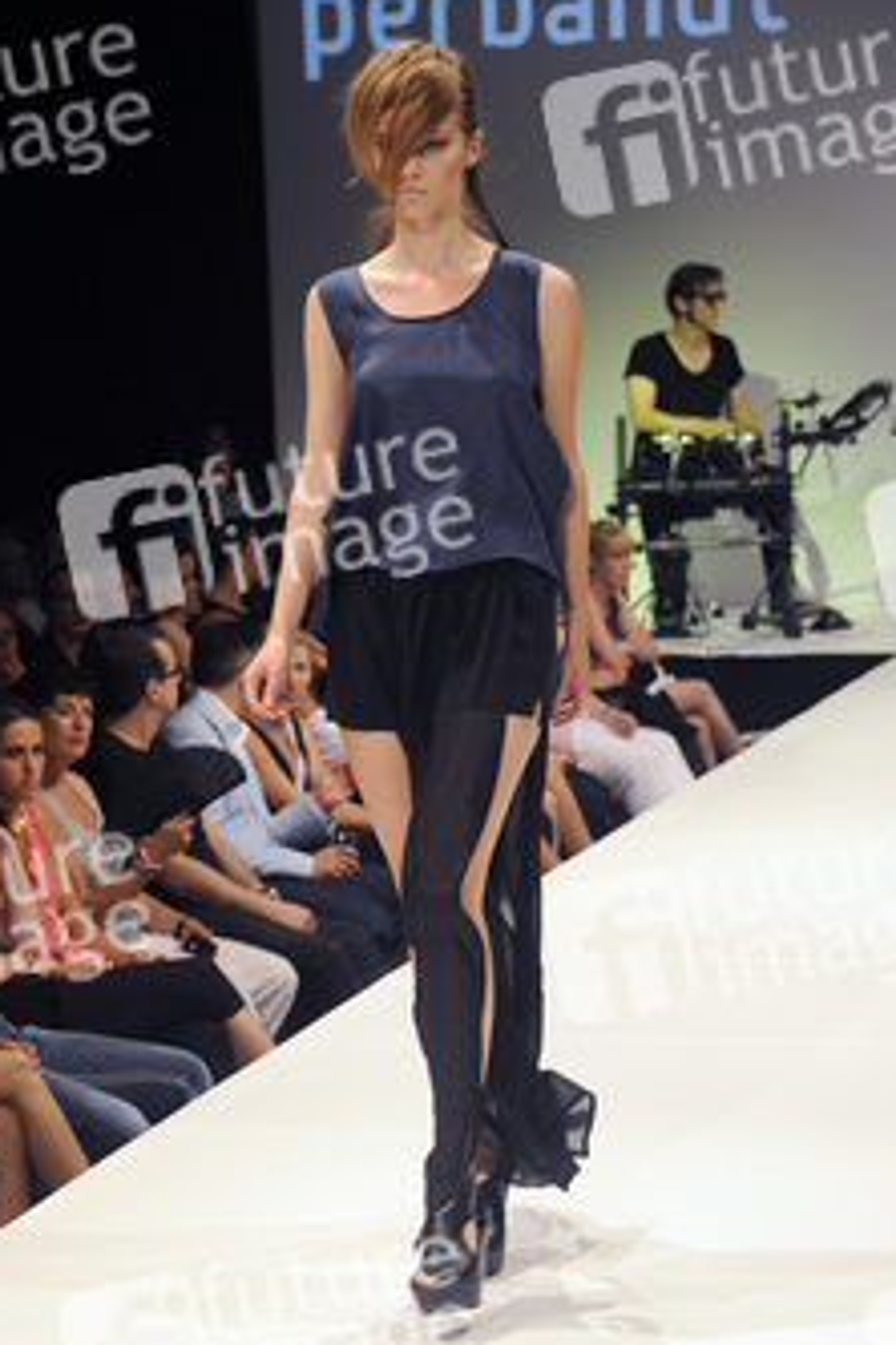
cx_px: 383
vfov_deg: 16.3
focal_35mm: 126
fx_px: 4704
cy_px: 727
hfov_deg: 10.9
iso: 1600
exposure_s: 1/200
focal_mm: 105
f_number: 5.6
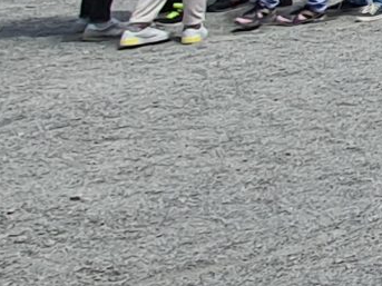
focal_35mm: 97
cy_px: -297
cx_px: 1296
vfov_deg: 13.1
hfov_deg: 9.9
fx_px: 1070
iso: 50
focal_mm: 2.2
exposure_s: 1/2112
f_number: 2.2
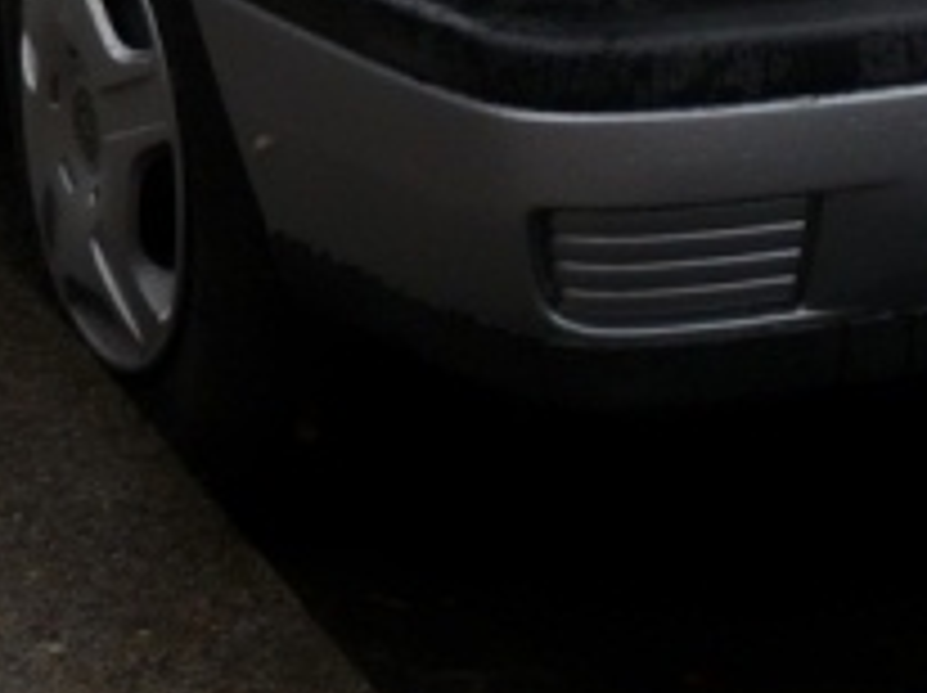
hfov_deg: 9.7
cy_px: -626
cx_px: 922
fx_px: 5403
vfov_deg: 7.1
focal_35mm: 202
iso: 100
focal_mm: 9.2
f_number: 3.2
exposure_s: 1/80
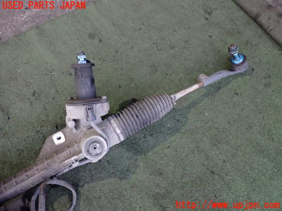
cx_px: 141
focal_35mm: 30
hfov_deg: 60.0
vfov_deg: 46.8
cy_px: 106
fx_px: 244
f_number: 2.3
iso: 500
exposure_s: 1/30
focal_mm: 5.4
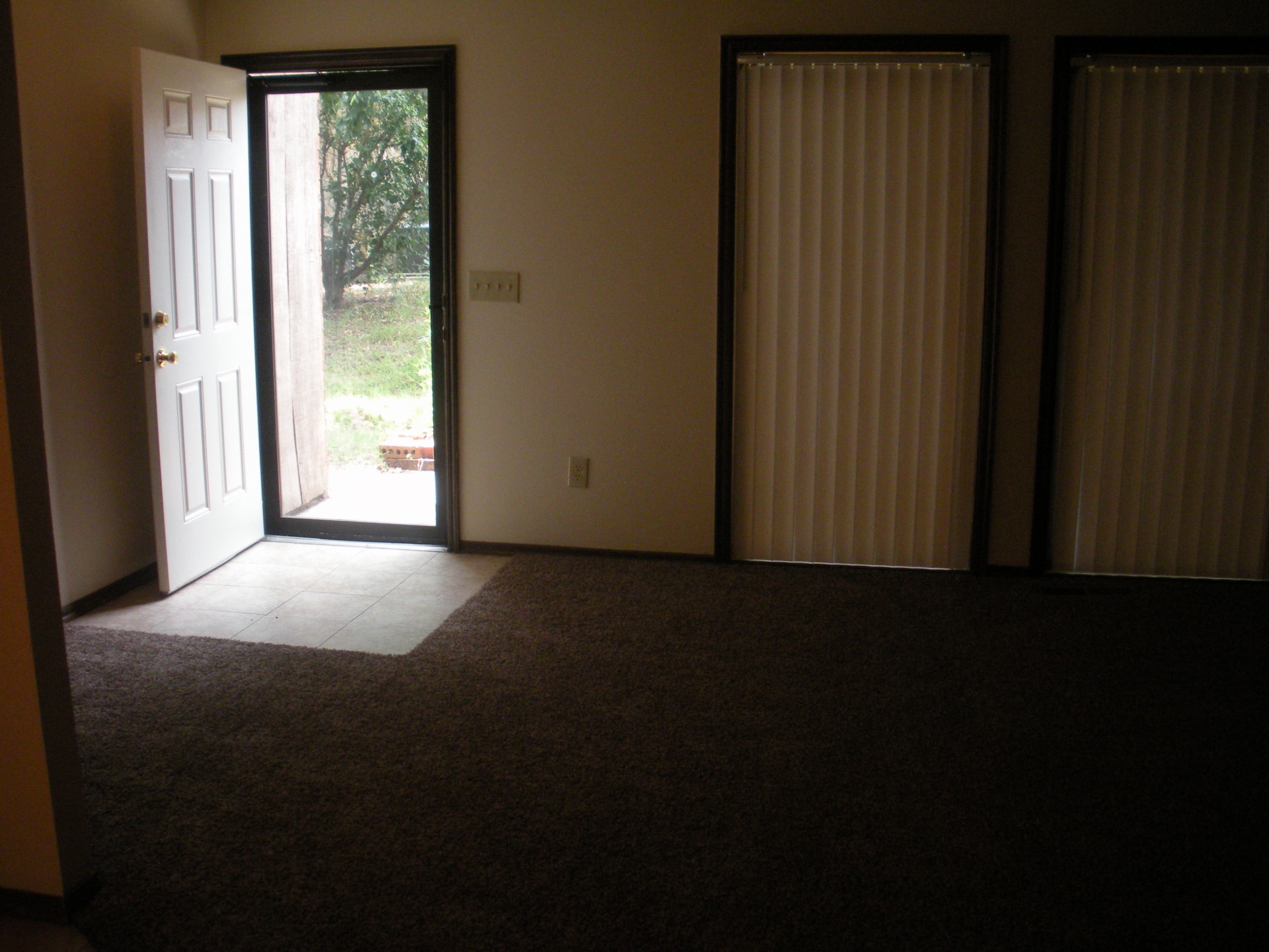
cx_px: 634
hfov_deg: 52.6
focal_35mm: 35
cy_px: 476
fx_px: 1283
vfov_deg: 40.7
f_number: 3.5
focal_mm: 6.3
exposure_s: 1/123
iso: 316
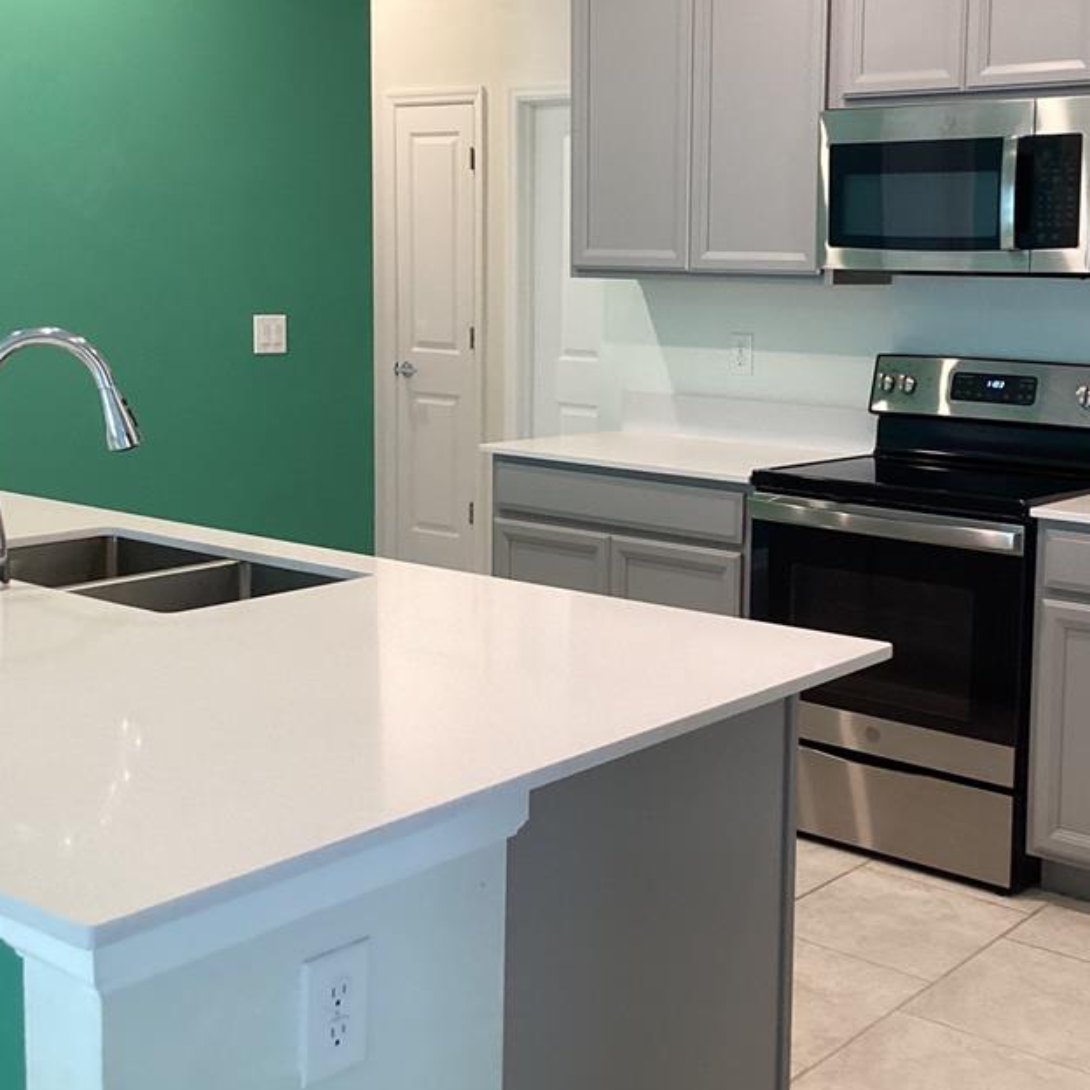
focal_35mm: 45
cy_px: 459
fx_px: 1603
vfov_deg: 37.5
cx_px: 741
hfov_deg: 37.1
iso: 160
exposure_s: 1/60
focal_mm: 3.3
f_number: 2.4
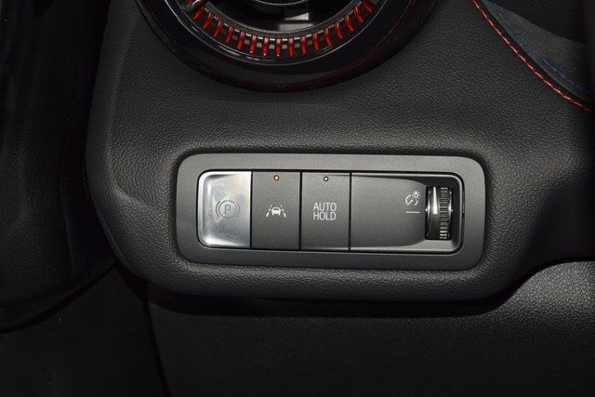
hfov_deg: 19.5
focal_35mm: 105
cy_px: 198
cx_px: 298
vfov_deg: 13.0
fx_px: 1736
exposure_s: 1/125
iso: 100
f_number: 8
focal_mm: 70
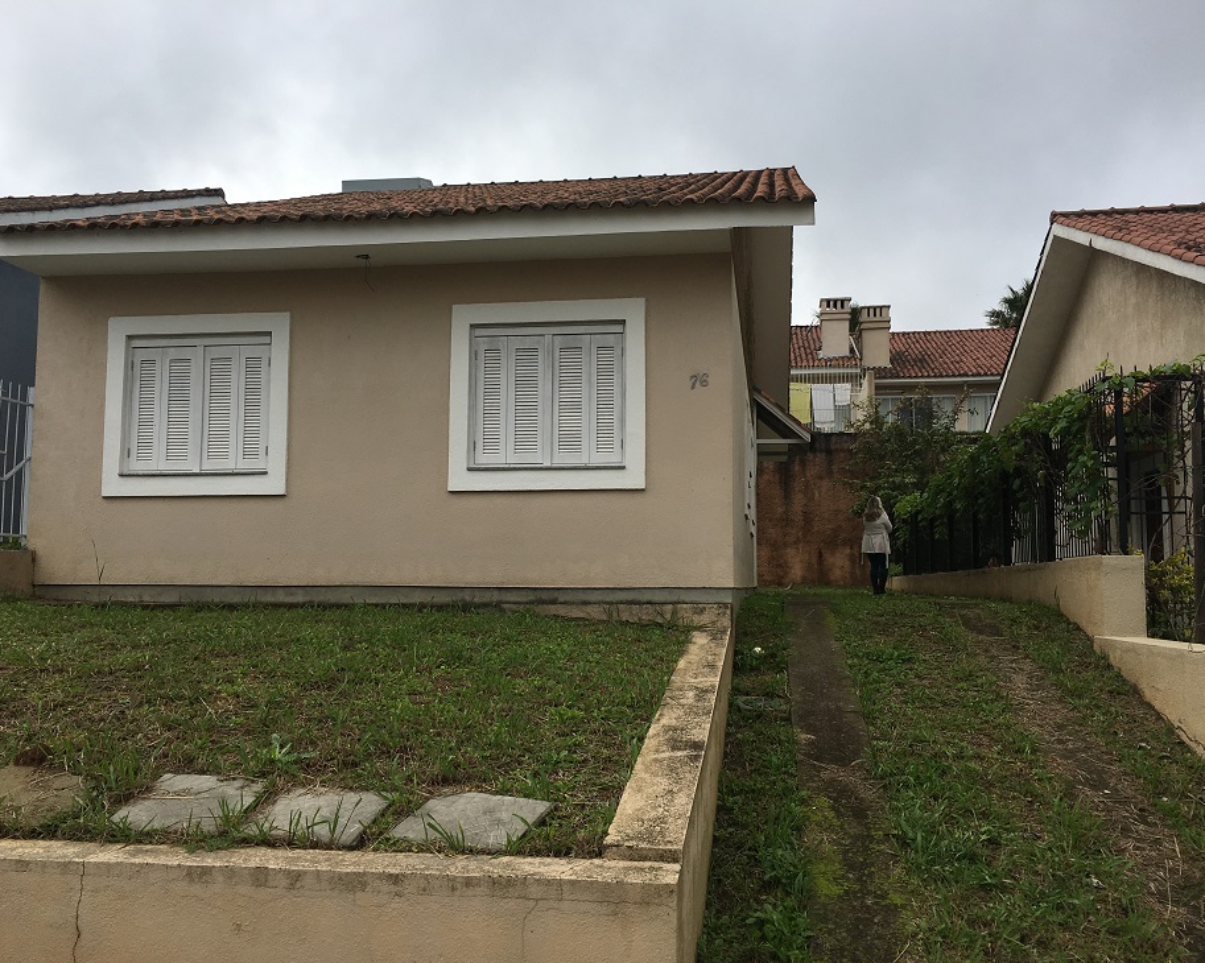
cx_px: 608
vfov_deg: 47.1
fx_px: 1105
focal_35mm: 31
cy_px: 489
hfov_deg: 57.2
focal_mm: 4.15
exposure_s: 1/1054
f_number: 2.2
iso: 25
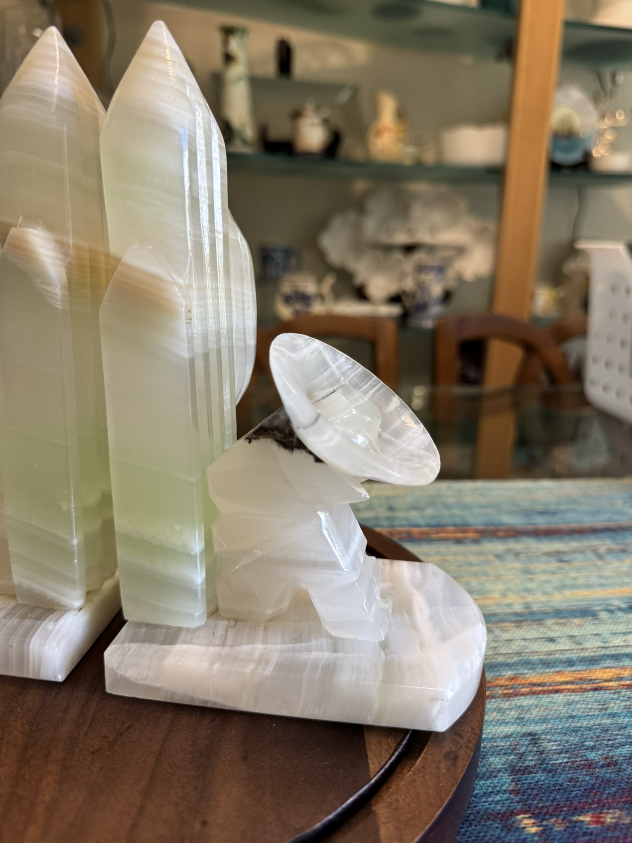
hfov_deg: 56.8
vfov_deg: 71.6
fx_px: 584
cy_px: 422
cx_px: 316
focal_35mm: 24
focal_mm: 6.76
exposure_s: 1/120
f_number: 1.78
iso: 200
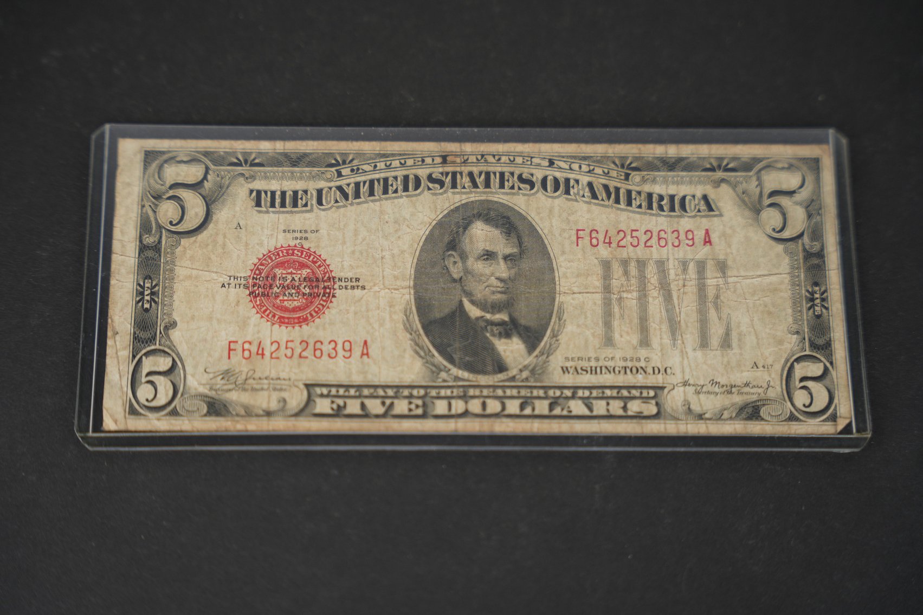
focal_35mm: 70
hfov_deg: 28.8
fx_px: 1794
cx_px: 462
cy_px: 308
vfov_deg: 19.5
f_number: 2.8
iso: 80
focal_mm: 70
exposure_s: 1/250
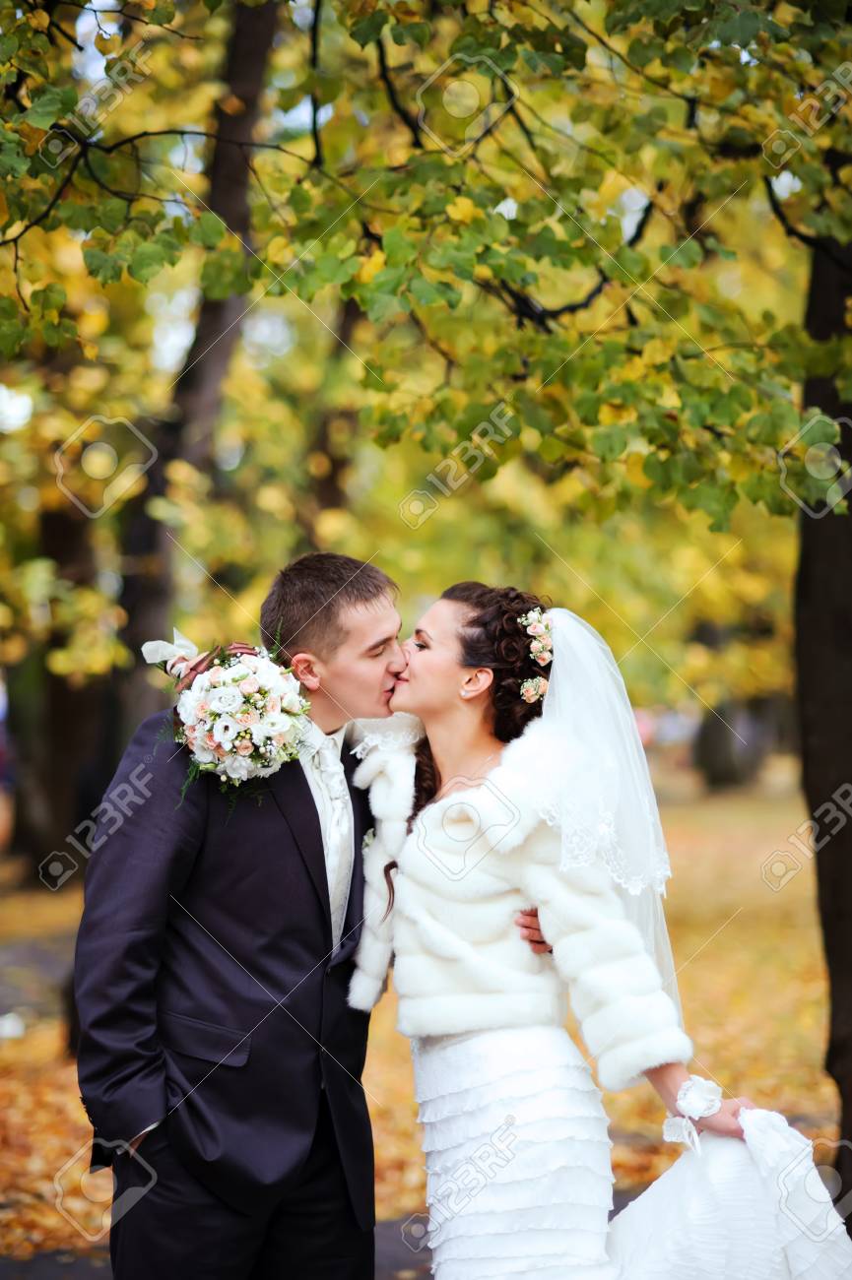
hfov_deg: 16.1
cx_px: 426
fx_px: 3021
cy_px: 640
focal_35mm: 85
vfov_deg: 23.9
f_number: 2
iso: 250
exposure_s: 1/1250
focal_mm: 85
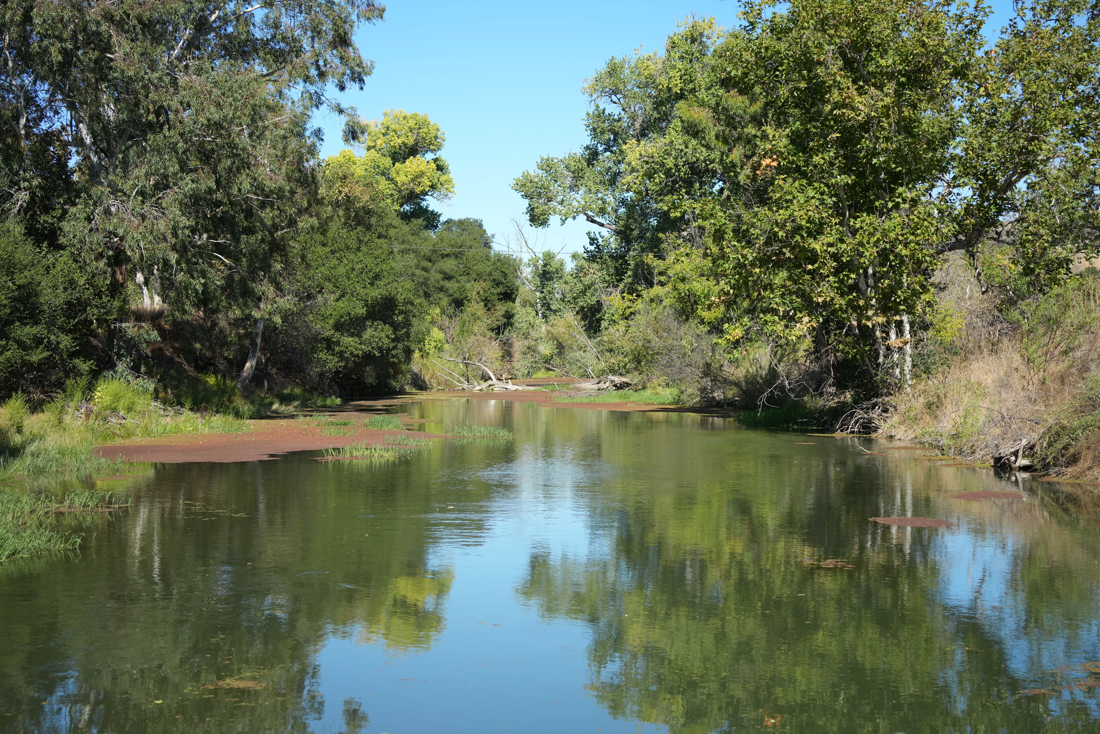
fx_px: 1528
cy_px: 367
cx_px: 550
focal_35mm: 50
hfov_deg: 39.6
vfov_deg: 27.0
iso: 640
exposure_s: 1/2500
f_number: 4.5
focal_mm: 50
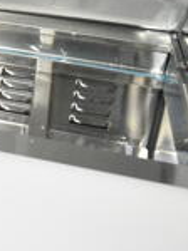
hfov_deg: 11.5
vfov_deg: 18.0
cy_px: -17
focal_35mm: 106
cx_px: -265
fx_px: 770
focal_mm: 18
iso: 6400
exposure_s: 1/500
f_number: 5.6
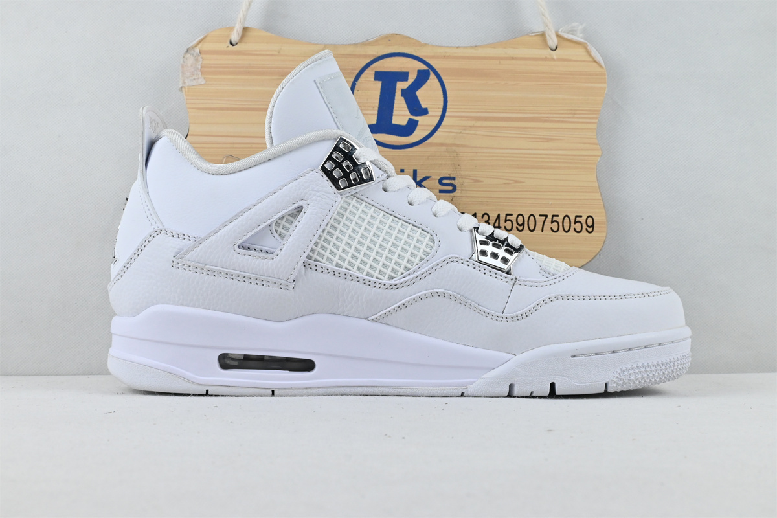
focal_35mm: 41
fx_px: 890
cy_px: 259
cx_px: 388
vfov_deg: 32.4
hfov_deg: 47.2
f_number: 10
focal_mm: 27.5
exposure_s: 1/160
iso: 1000
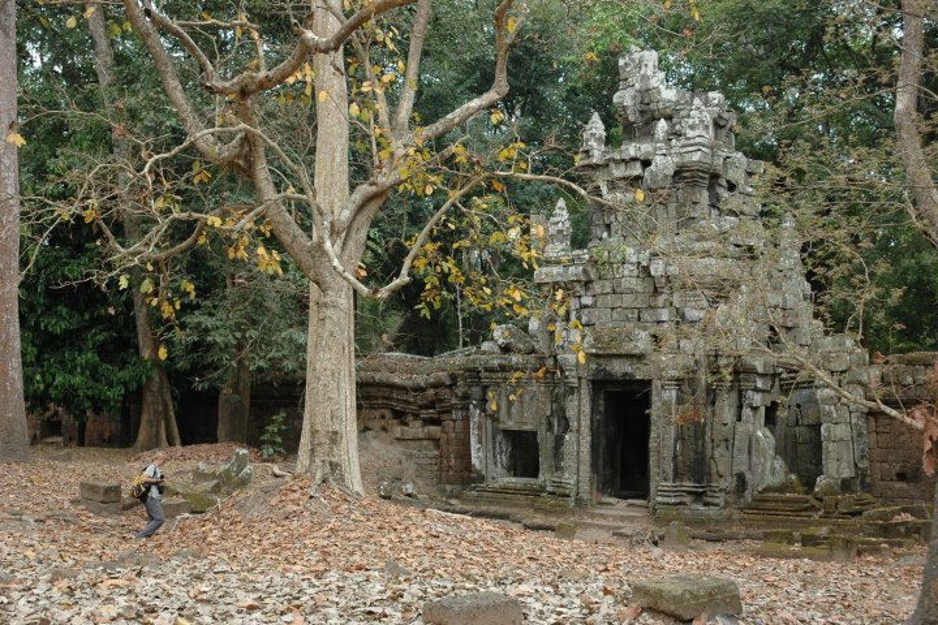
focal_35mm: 46
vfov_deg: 28.9
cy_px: 312
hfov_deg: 42.3
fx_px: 1211
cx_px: 469
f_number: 5.6
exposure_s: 1/125
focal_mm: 31
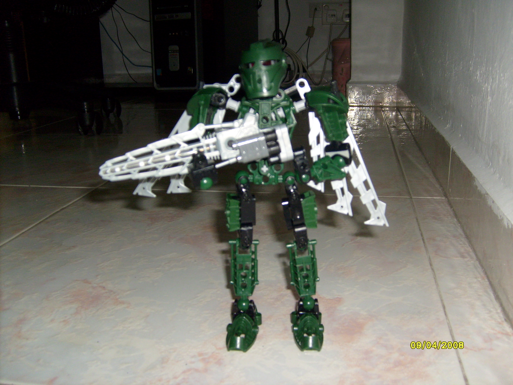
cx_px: 256
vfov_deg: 40.7
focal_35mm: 35
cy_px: 192
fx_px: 519
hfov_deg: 52.6
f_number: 2.8
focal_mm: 5.8
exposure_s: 1/45
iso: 100
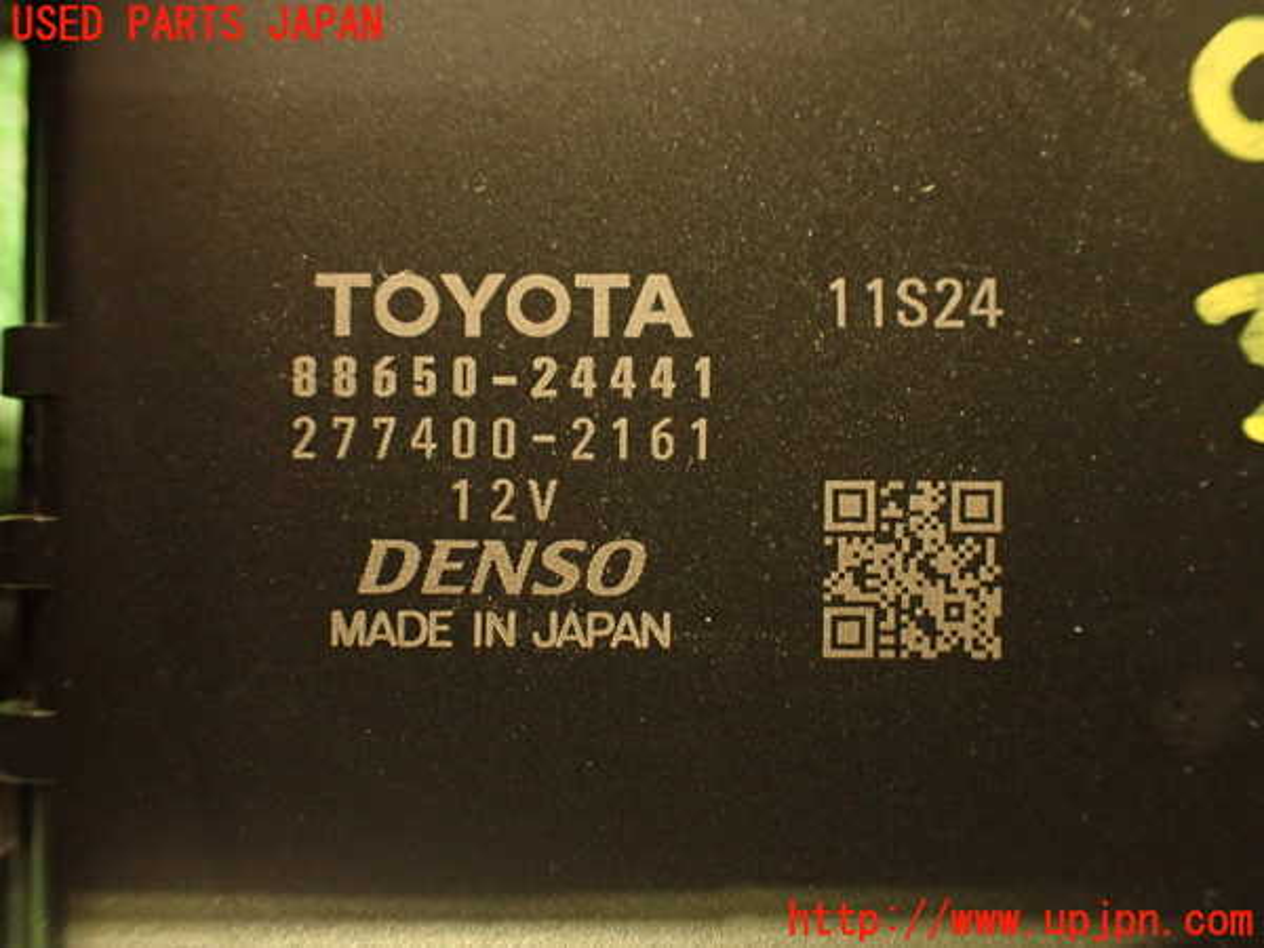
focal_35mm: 32
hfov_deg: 56.8
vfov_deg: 44.2
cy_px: 474
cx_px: 632
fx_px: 1168
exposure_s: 1/25
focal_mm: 5.79
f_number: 2.4
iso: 800
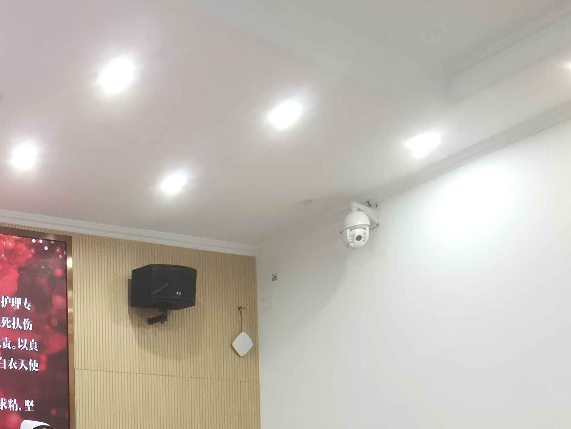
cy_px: 539
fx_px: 792
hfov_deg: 31.4
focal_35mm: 48
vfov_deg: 26.3
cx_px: -156
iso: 160
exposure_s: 1/50
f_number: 2.2
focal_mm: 2.23
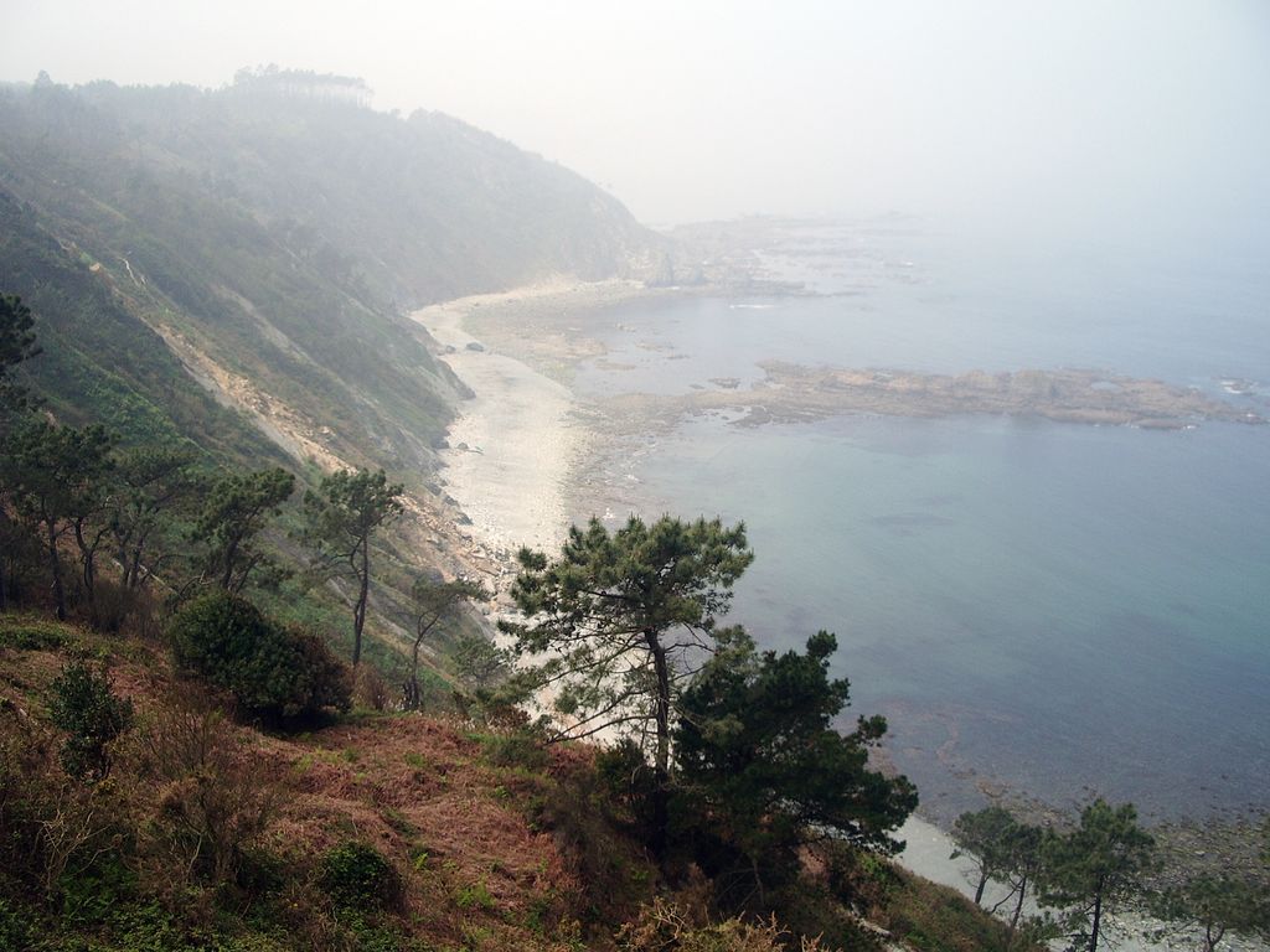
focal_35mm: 35
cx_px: 635
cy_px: 476
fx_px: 1284
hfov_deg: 52.6
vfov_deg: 40.7
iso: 50
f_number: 4.3
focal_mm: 5.8
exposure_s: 1/250
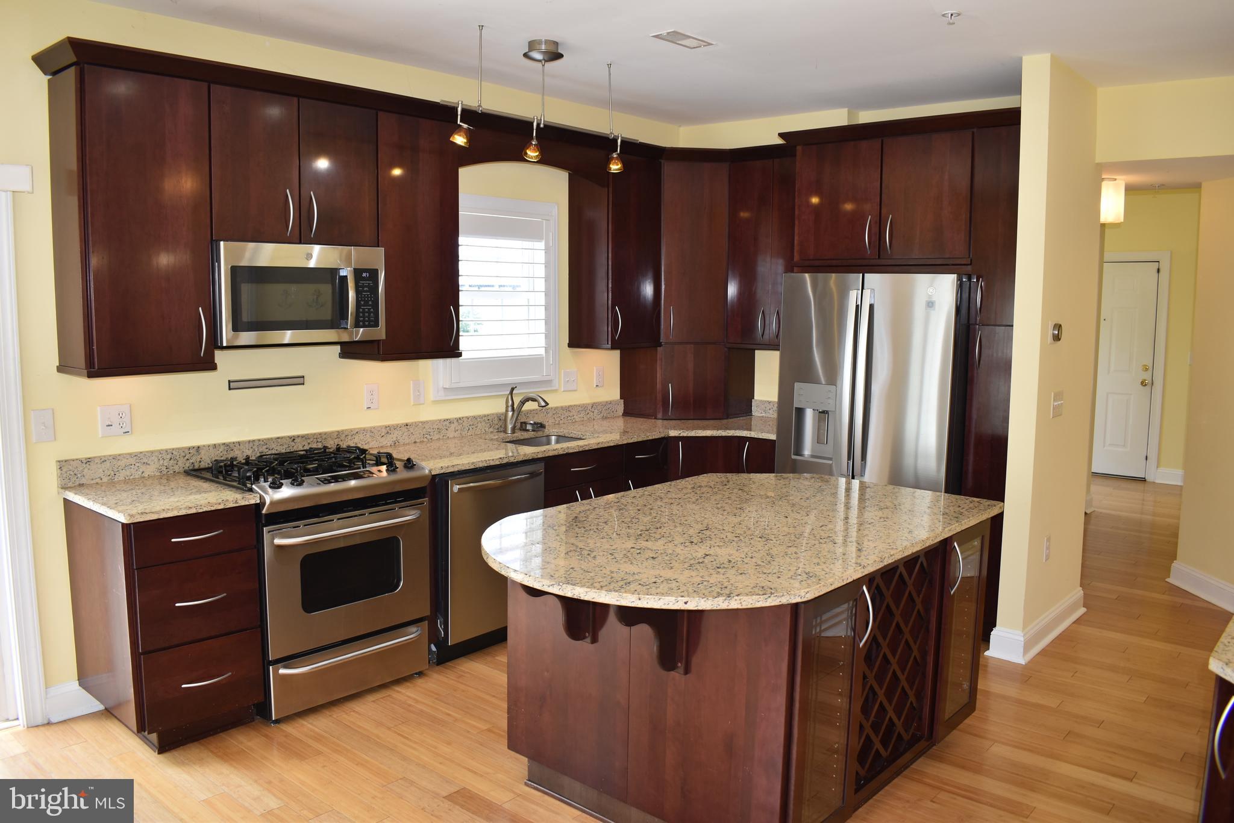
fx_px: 926
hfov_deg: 67.4
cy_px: 412
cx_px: 617
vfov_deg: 47.9
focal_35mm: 27
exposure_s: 1/60
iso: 140
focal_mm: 18
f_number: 4.5
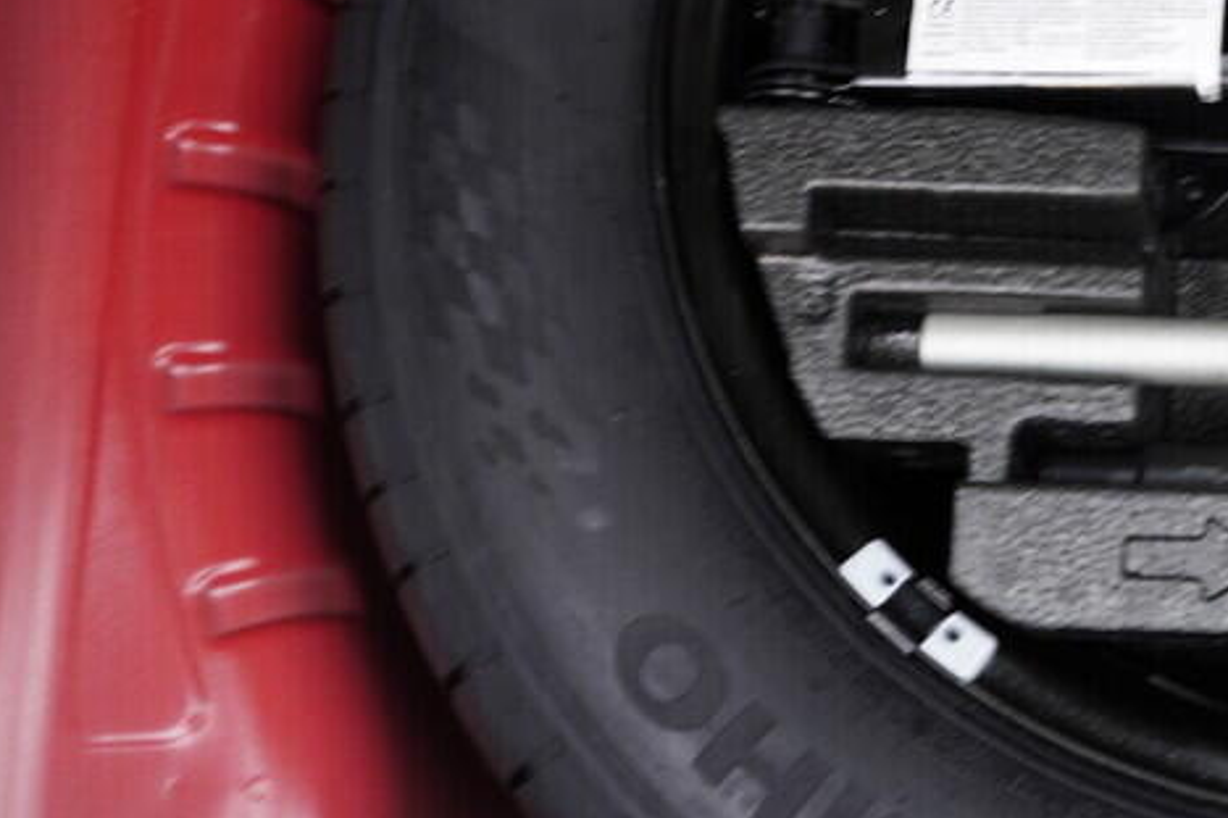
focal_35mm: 79
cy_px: 120
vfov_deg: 17.1
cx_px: 1333
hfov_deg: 24.1
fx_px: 2694
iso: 250
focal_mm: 24
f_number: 2.8
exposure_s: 1/40
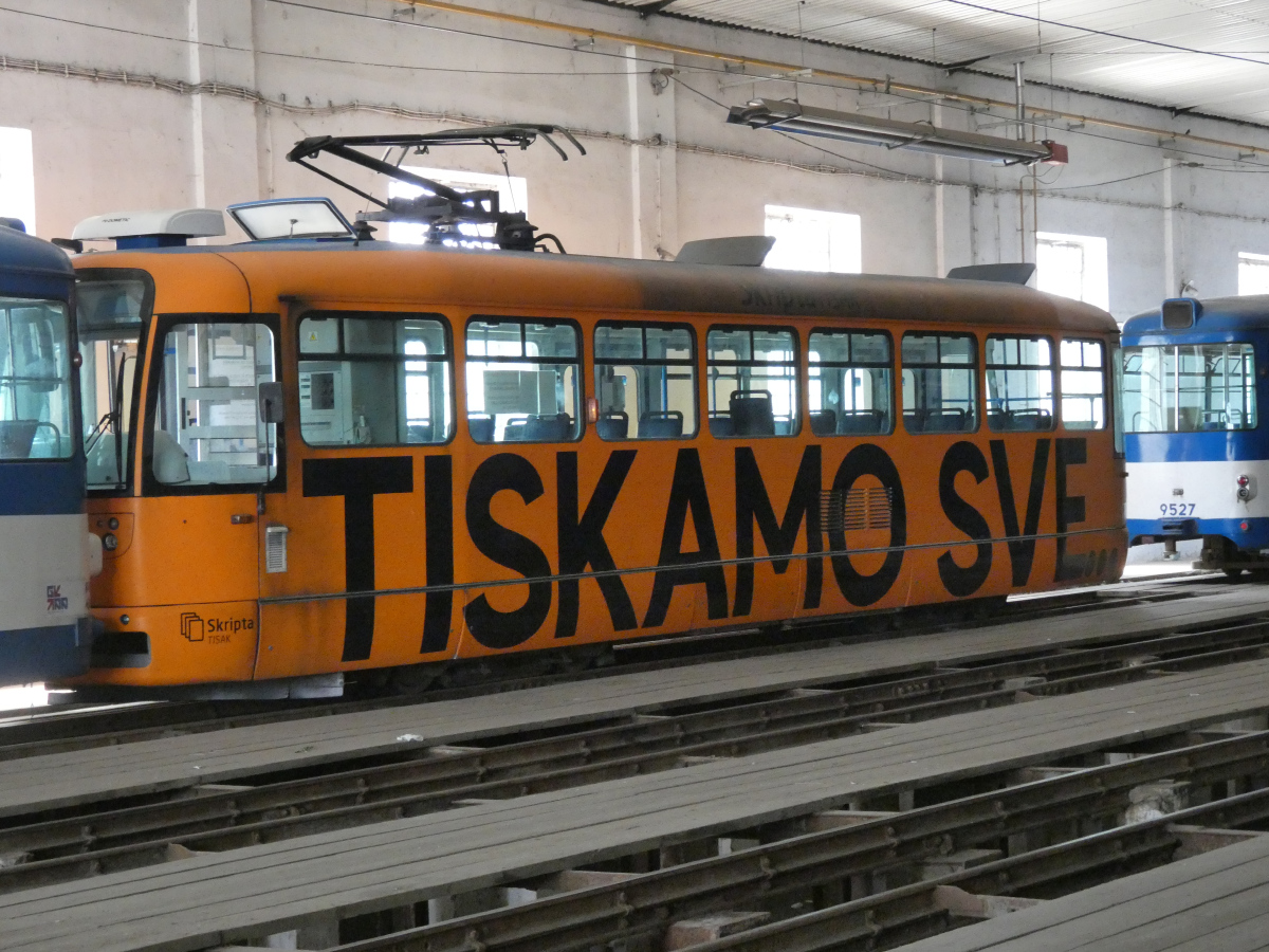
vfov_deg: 18.2
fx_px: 2969
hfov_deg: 24.1
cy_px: 476
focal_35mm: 81
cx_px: 634
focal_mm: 14.5
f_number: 4.5
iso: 1000
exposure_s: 1/80
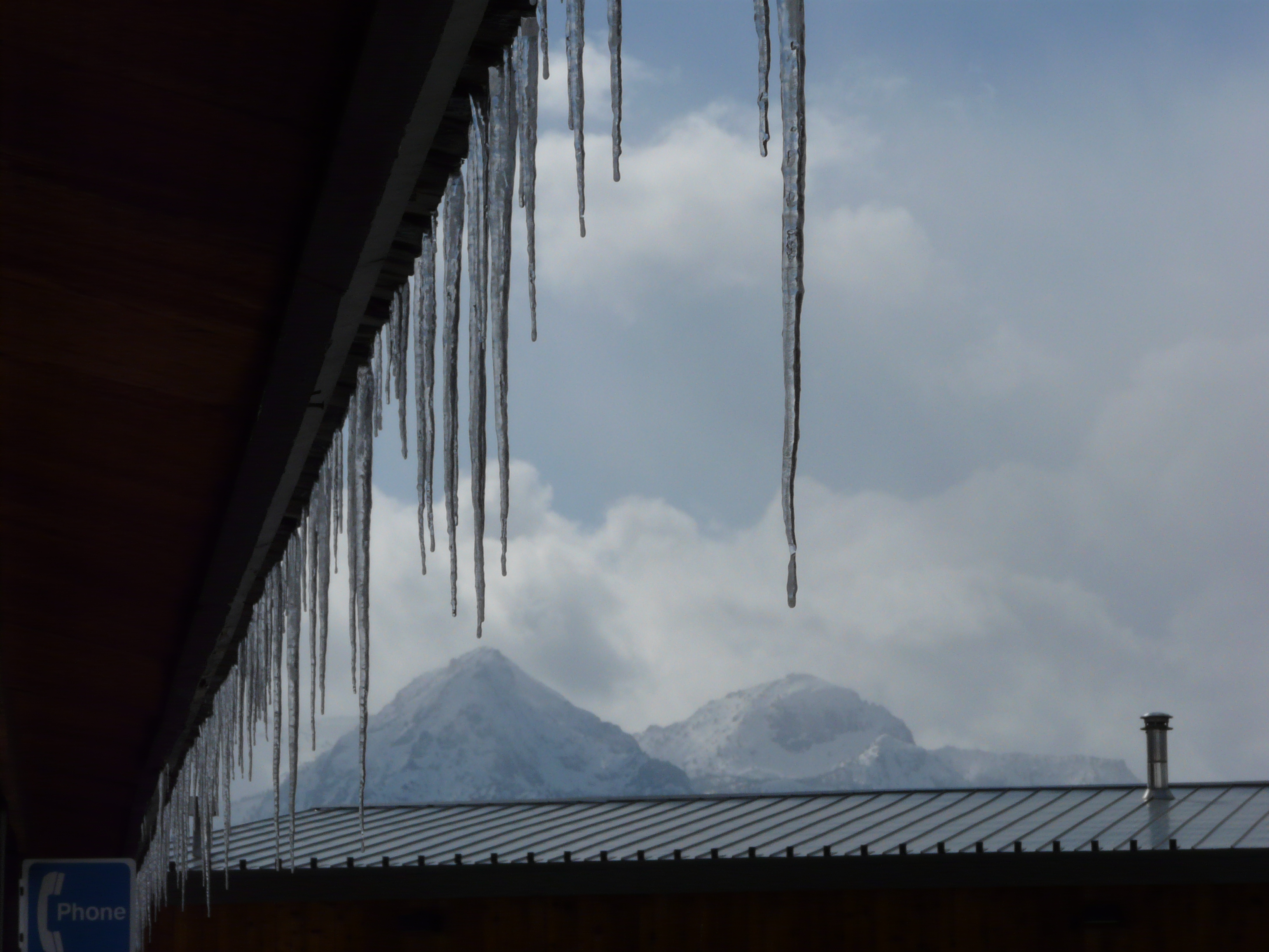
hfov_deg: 17.3
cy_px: 476
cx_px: 634
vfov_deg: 13.0
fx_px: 4179
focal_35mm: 114
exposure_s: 1/1300
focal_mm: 18.8
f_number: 8
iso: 100
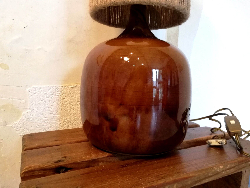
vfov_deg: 53.1
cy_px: 94
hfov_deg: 67.3
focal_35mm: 26
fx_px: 188
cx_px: 125
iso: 500
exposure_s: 1/25
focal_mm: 3.81
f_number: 2.2
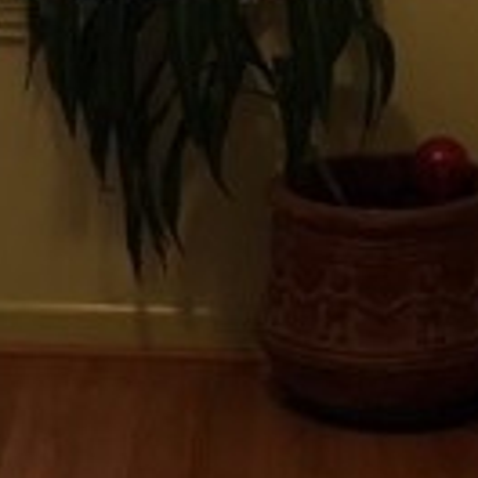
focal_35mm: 149
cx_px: 127
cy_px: 467
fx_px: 2328
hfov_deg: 11.7
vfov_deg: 11.6
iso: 50
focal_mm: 4.15
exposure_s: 1/30
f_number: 2.2
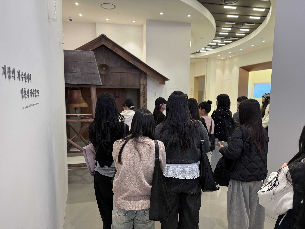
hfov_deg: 71.6
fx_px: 211
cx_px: 152
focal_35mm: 24
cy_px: 114
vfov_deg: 56.8
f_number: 1.78
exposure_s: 1/120
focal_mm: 6.76
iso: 200
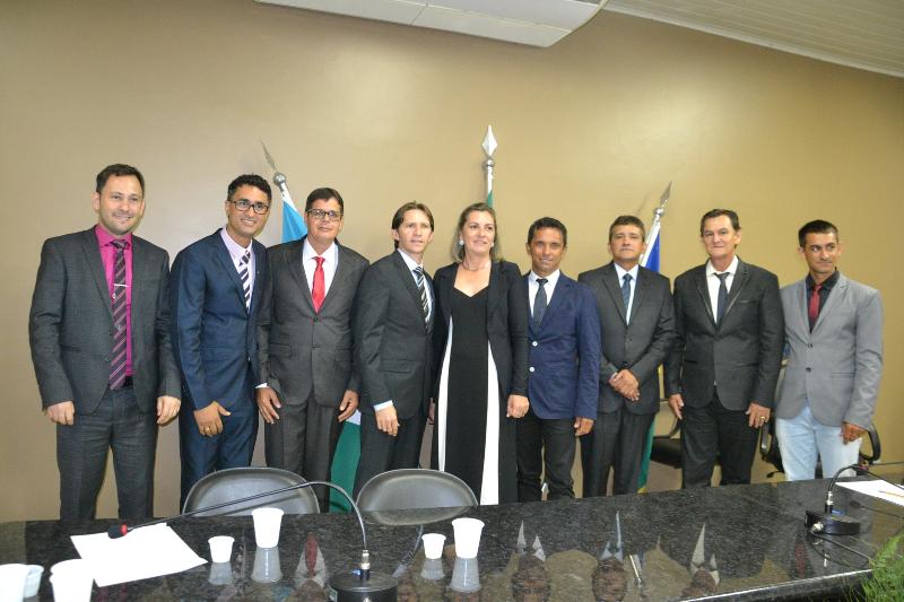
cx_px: 452
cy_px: 301
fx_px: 678
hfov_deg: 67.4
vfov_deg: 47.9
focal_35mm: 27
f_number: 3.5
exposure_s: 1/60
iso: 2500
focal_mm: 18
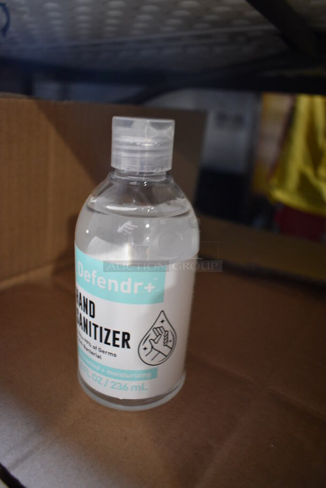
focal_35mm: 27
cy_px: 244
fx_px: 366
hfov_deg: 48.0
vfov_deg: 67.3
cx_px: 163
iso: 1100
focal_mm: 18
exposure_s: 1/60
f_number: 4
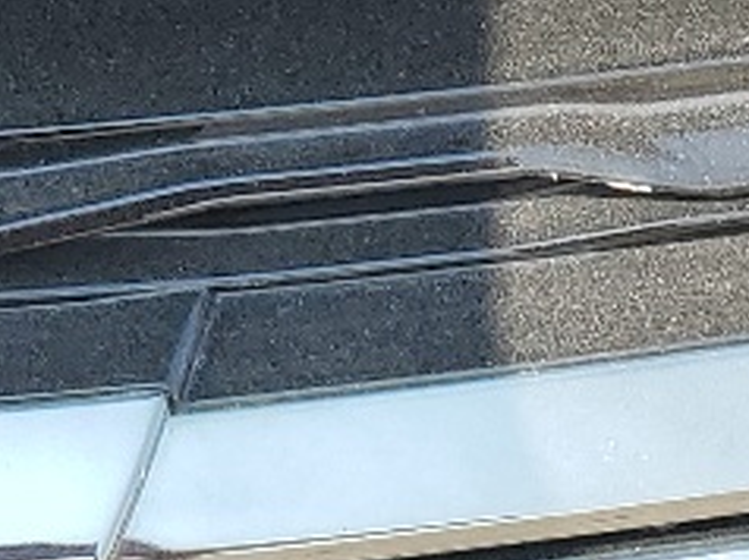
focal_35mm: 175
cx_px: -308
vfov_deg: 7.7
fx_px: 3783
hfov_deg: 11.0
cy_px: -938
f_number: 1.5
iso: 50
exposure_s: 1/909
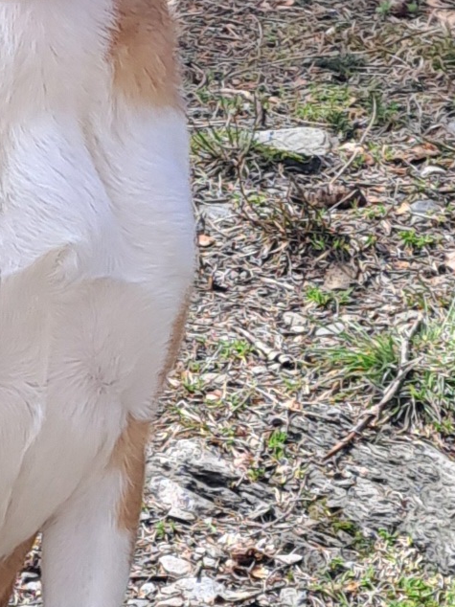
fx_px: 1035
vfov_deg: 31.9
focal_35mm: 59
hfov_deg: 23.9
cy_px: 130
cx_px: 20
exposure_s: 1/217
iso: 32
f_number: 1.8
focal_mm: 4.65
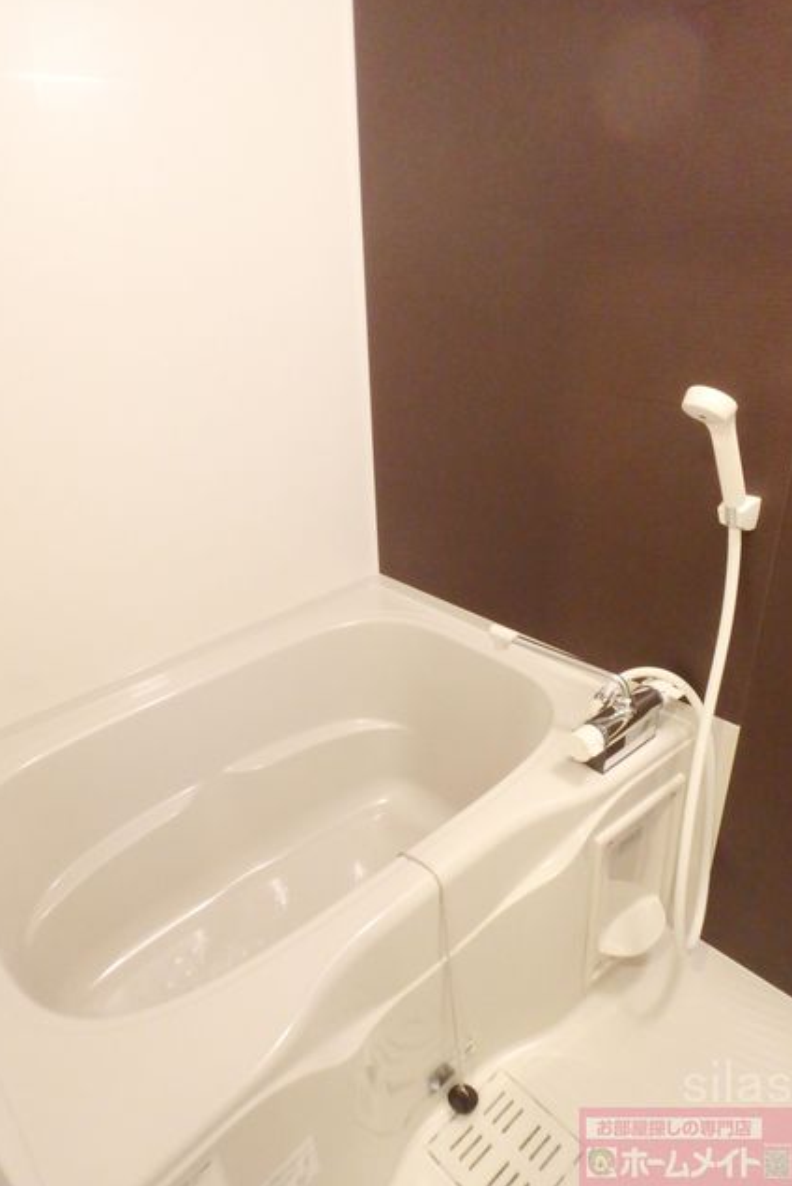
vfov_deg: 78.6
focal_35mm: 22
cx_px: 347
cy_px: 590
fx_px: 725
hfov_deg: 57.1
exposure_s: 1/20
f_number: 3.5
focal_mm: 3.7
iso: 800
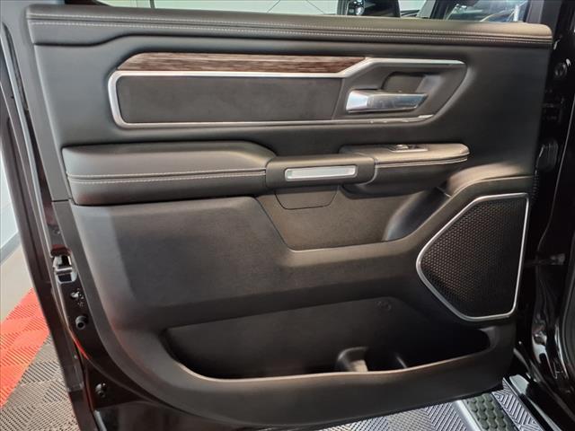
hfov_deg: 65.3
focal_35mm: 27
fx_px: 448
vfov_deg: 51.4
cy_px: 216
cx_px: 288
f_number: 1.9
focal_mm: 3.58
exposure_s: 1/12
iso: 500
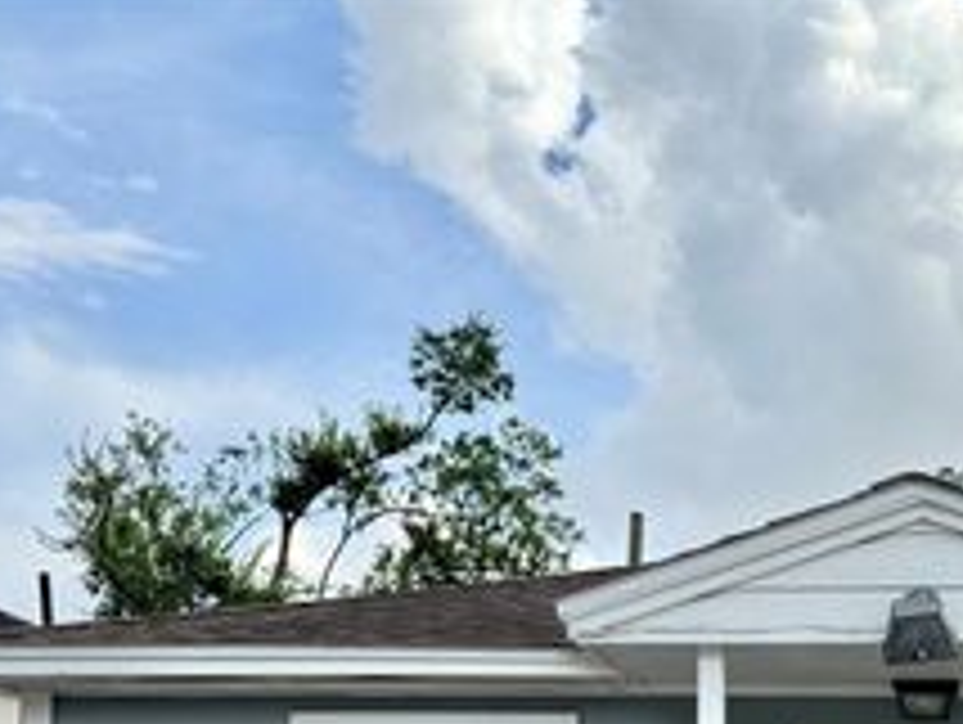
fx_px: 1560
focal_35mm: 56
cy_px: 830
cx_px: 958
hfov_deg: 31.7
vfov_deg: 24.1
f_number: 1.78
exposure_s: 1/3584
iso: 80
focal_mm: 6.76
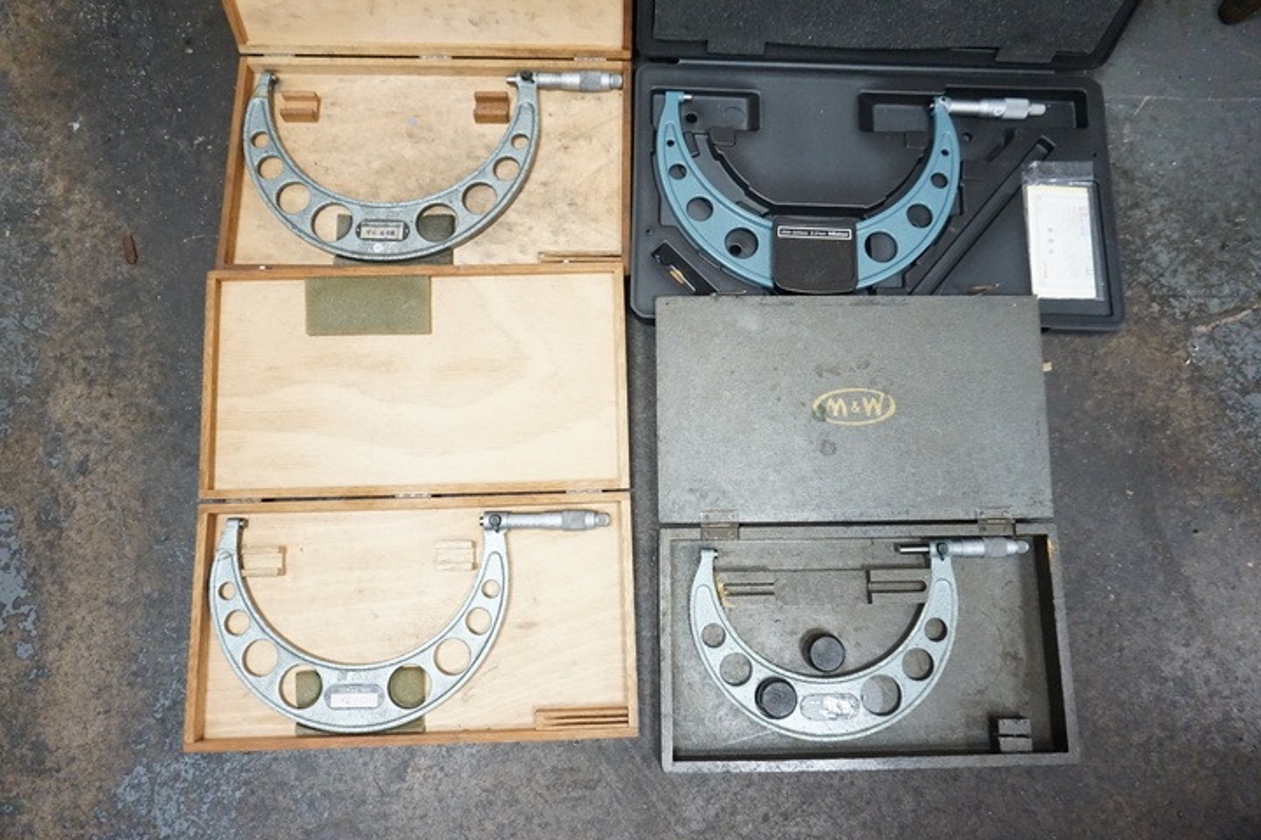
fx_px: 841
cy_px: 420
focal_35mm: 24
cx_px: 630
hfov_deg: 73.7
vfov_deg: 53.1
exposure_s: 1/160
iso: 3200
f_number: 3.5
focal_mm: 16
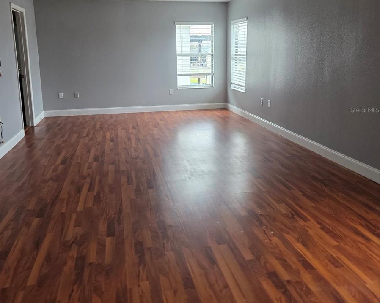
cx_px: 190
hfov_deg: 58.8
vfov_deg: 47.9
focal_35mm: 30
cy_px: 110
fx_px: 337
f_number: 1.8
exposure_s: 1/120
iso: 200
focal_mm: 5.4
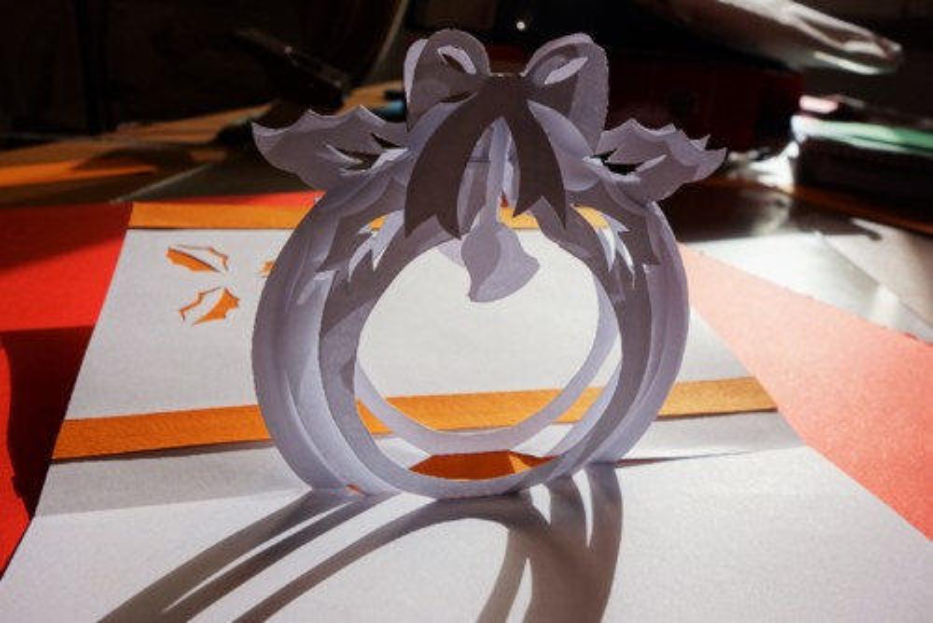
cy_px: 312
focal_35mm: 28
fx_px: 726
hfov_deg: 65.4
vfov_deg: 46.5
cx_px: 466
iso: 125
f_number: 5.6
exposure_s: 1/100
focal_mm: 10.4
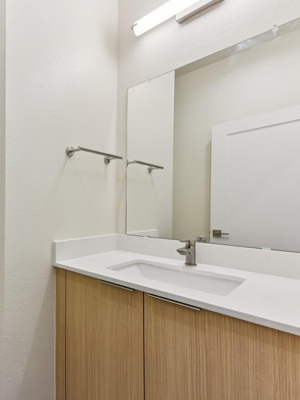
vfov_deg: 79.0
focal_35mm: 21
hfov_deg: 55.4
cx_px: 32
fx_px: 243
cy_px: 201
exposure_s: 1/60
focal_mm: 14
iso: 400
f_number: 8
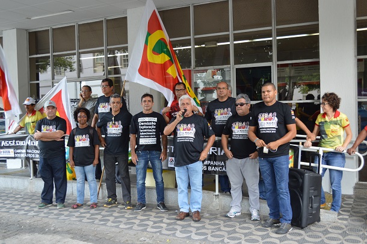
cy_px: 122
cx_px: 184
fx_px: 397
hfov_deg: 49.6
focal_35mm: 39
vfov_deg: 34.1
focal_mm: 26
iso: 400
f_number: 4.2
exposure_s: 1/60
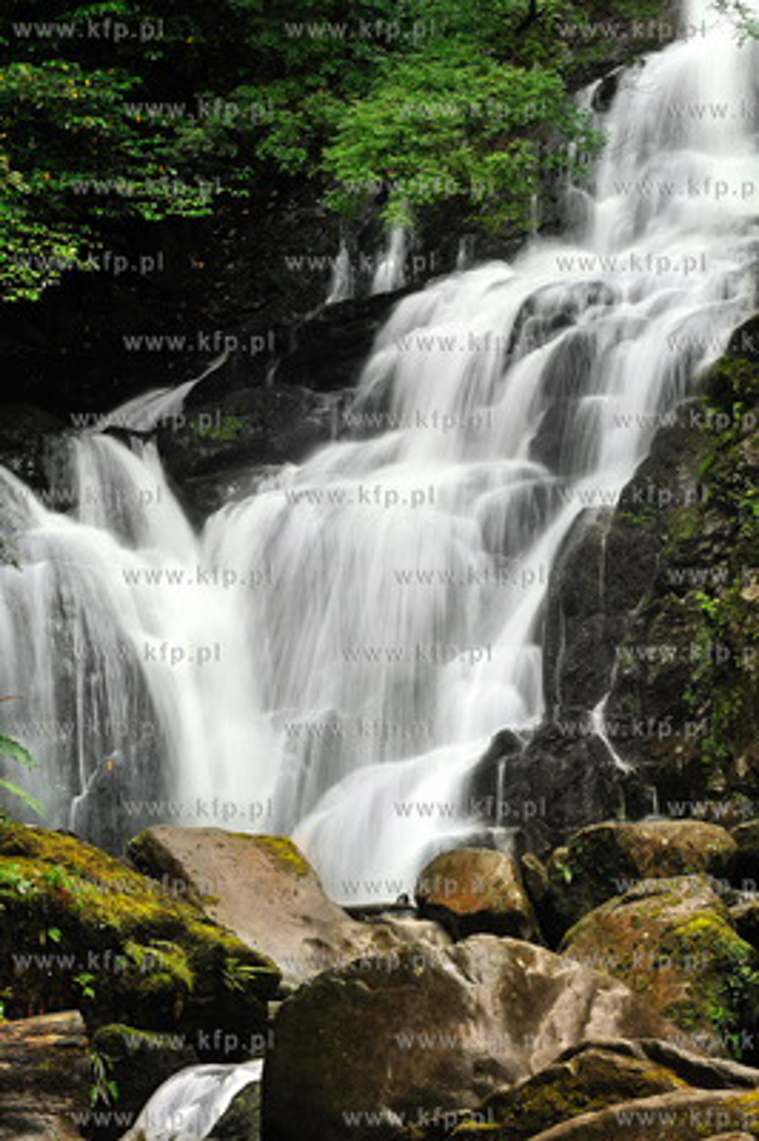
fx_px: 3675
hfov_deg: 11.8
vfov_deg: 17.7
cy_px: 570
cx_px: 380
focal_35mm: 116
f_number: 16
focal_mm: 116
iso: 200
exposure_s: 1/4
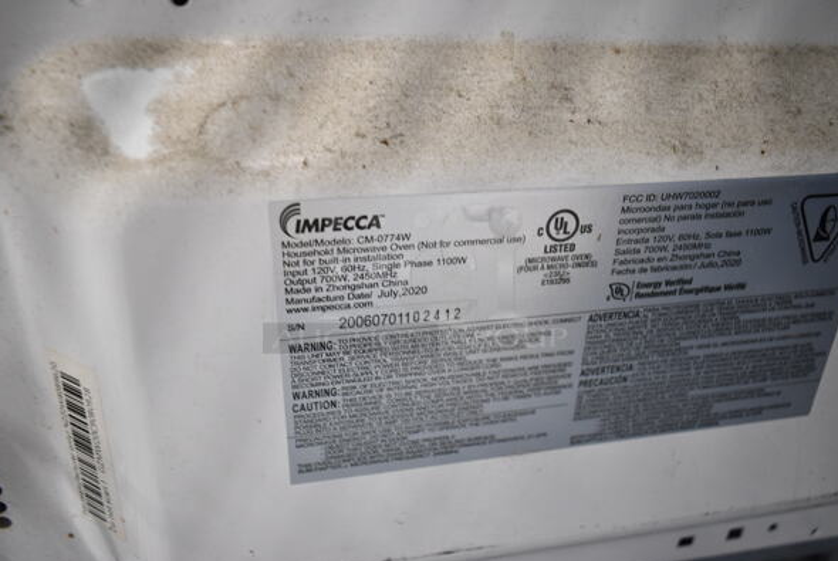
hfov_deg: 60.2
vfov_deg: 42.4
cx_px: 422
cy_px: 278
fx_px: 722
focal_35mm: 31
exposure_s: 1/30
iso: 1100
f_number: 3.5
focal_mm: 20
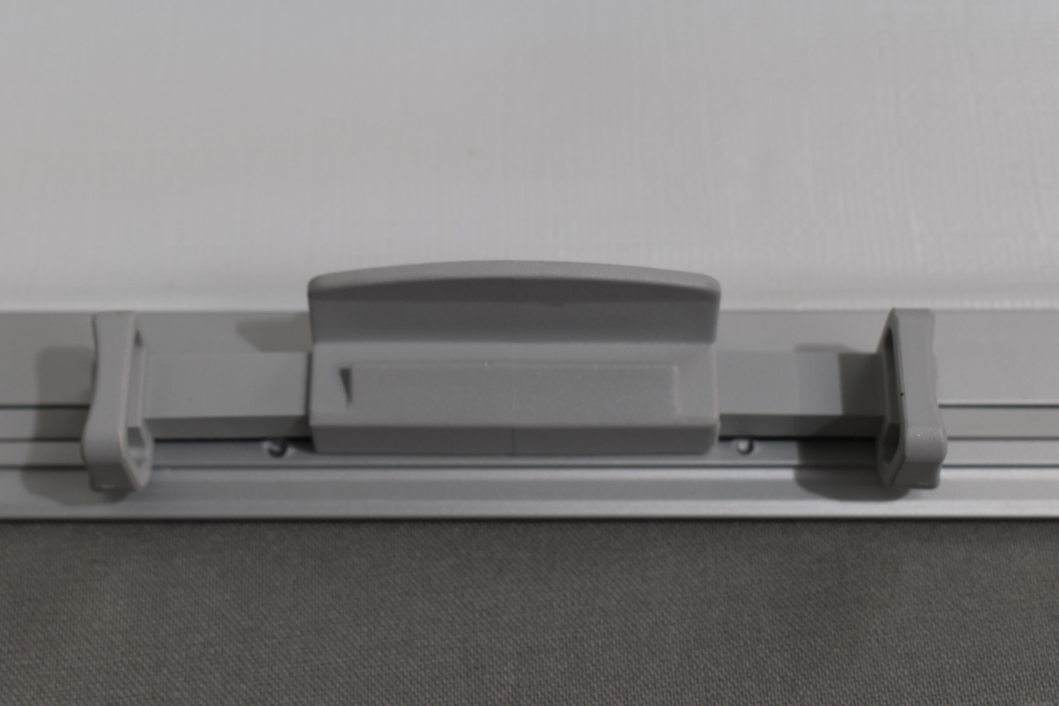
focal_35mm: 78
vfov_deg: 17.5
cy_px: 353
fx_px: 2294
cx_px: 530
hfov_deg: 26.0
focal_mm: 52
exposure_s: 1/60
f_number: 8
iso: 320
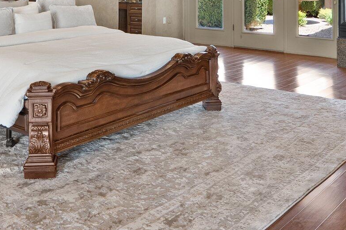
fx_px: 480
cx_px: 141
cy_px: -14
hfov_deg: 39.5
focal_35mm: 50
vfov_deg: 25.3
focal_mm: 19
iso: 320
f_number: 9
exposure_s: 1/2.5
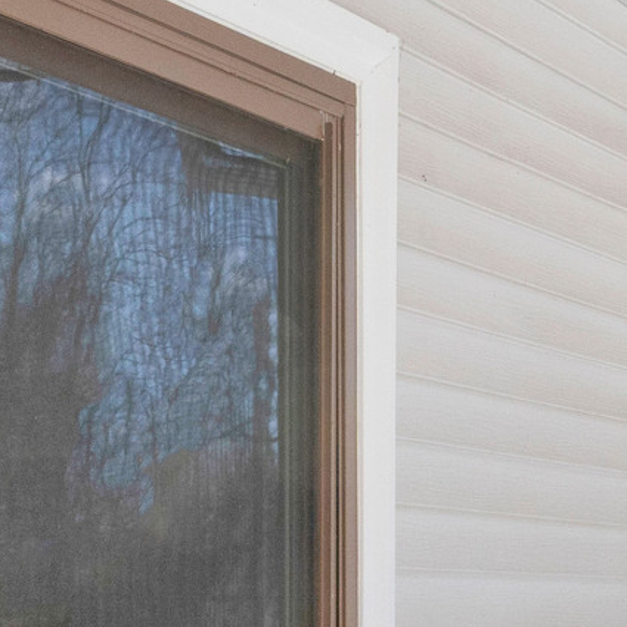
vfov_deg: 19.6
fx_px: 1762
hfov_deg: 18.9
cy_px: 631
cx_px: -164
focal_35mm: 86
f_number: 9
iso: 640
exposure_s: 1/640
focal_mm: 14
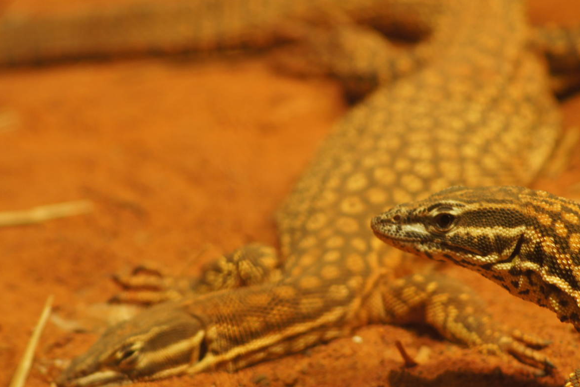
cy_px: 239
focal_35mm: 411
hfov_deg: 5.0
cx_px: 364
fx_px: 6621
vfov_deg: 3.3
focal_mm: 200
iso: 200
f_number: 5.6
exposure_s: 1/30
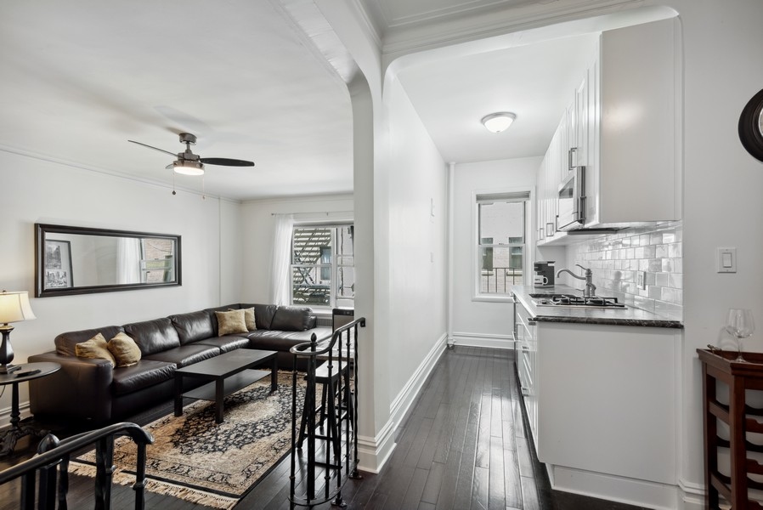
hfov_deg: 96.7
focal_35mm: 16
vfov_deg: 73.8
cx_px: 382
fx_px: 339
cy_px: 255
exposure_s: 1/5
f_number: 10
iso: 100
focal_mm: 16
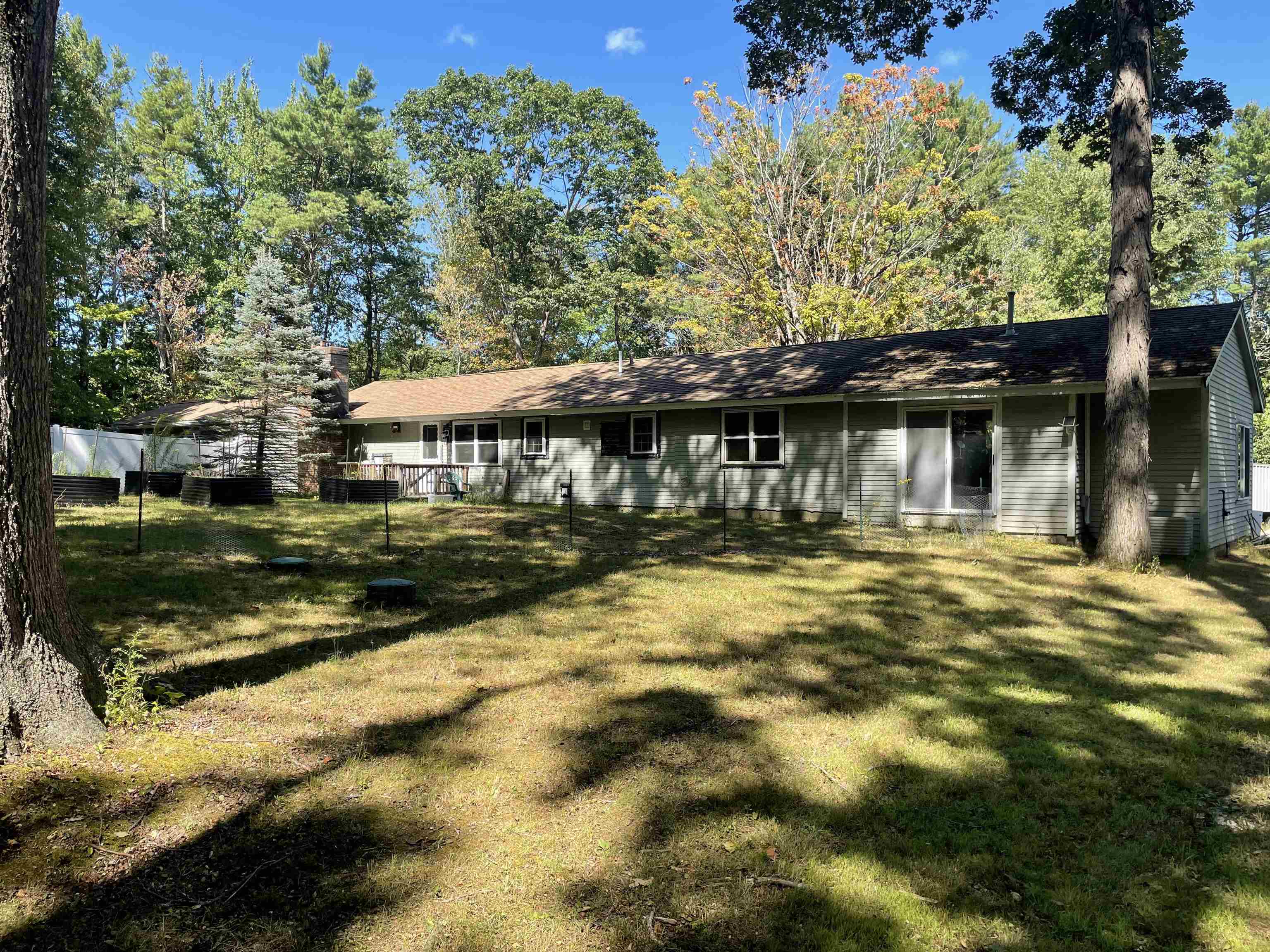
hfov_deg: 67.3
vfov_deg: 53.1
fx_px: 954
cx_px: 635
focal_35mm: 26
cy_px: 476
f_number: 1.6
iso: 32
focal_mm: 4.2
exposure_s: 1/979
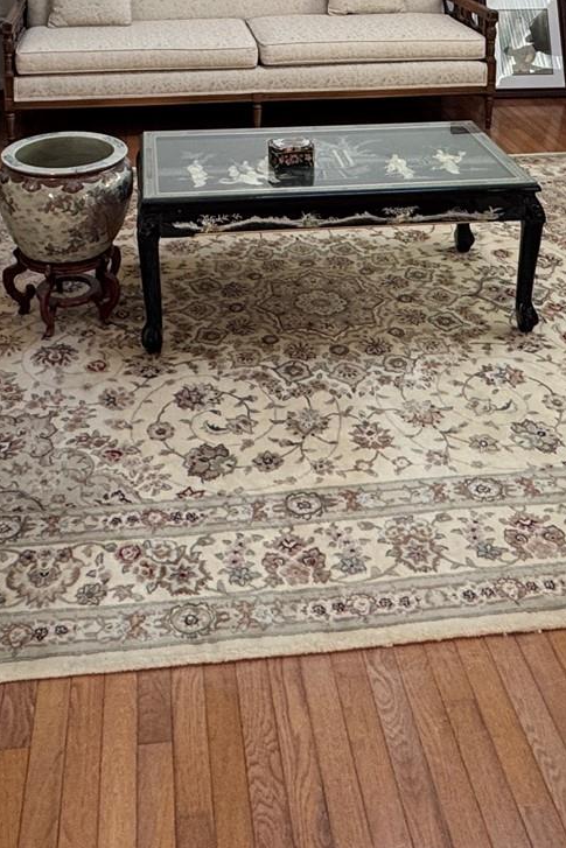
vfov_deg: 40.3
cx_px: 236
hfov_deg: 32.6
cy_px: -38
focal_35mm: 41
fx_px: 966
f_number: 2.2
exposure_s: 1/120
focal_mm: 2.22
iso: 125
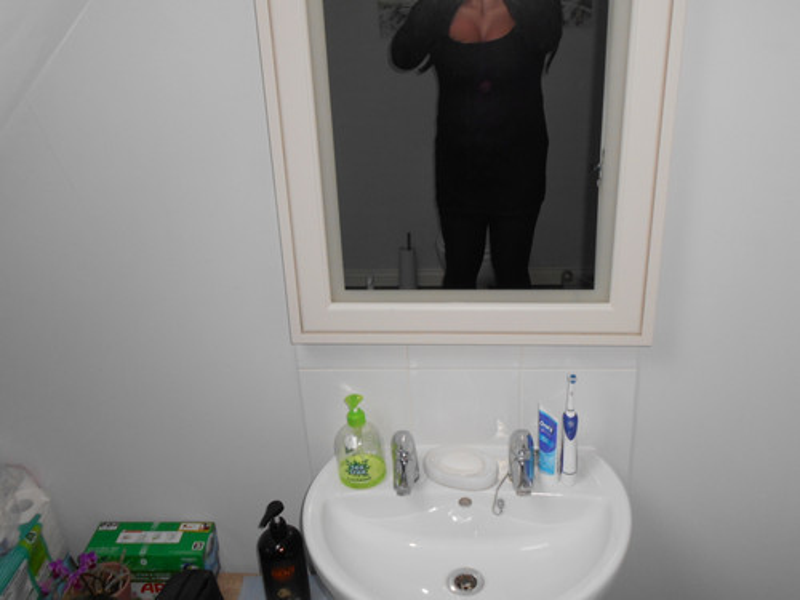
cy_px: 300
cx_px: 400
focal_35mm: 34
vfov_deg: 41.8
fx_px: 786
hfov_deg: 54.0
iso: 200
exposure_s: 1/30
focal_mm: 5.8
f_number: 3.6
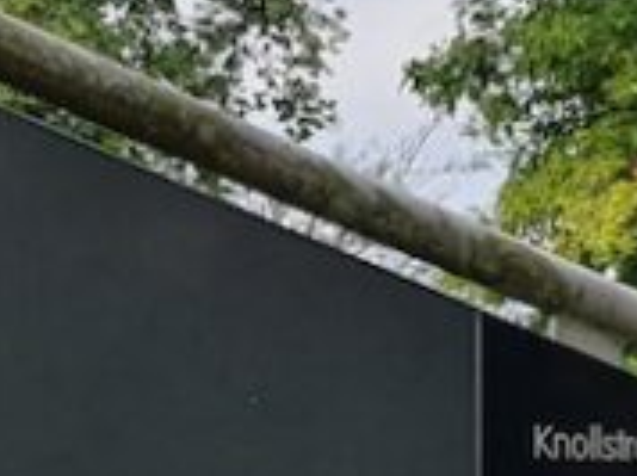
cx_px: 132
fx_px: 3142
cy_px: 551
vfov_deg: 8.6
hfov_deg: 11.5
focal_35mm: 171
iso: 50
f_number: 2.4
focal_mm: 4.32
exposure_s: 1/1360
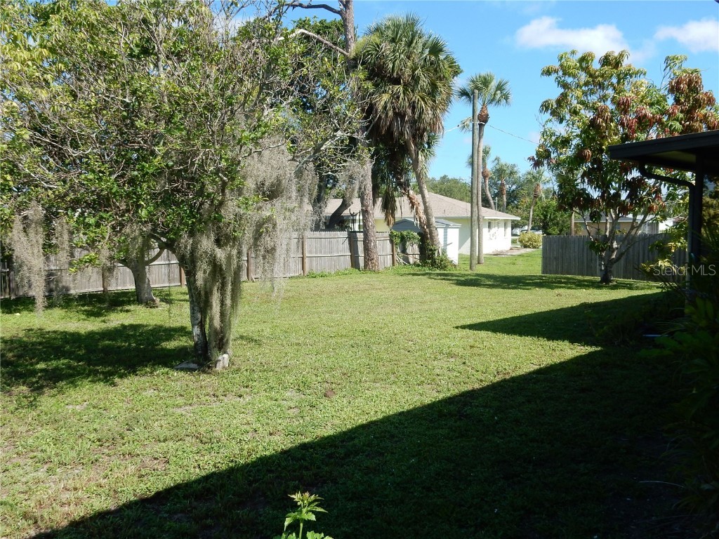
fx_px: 623
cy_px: 270
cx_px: 360
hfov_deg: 60.0
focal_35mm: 30
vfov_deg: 46.8
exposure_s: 1/800
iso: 125
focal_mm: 5.4
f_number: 4
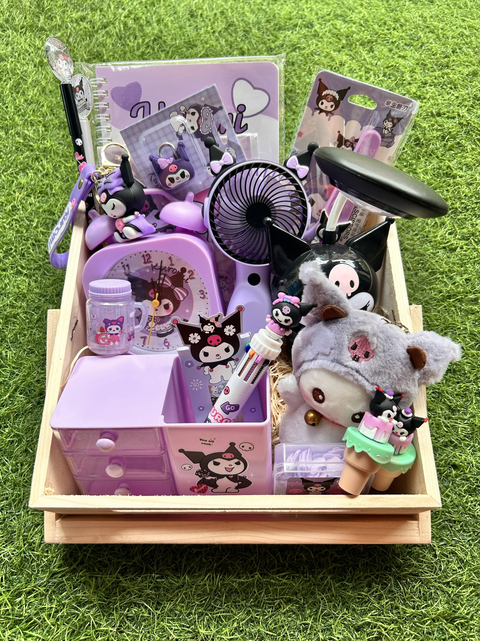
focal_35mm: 26
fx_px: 481
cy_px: 320
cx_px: 240
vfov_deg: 67.3
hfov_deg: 53.1
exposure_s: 1/139
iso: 32
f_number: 1.5
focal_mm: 5.7
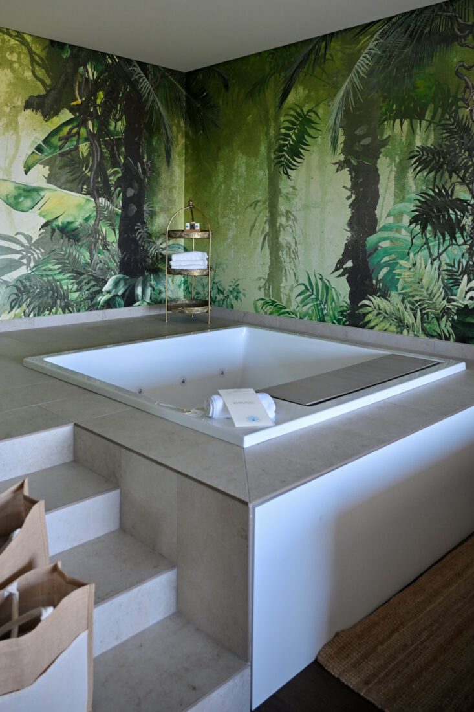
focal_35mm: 24
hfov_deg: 53.1
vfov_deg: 73.8
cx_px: 237
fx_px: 474
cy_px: 356
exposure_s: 1/125
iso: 900
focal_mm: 24
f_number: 4
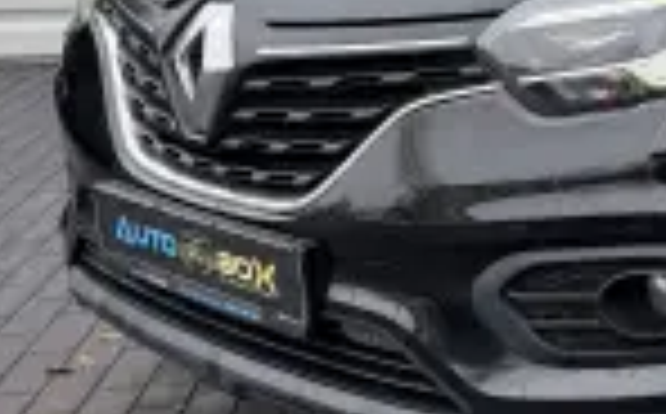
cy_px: 72
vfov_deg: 20.6
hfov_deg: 29.6
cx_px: 742
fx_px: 1124
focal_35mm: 62
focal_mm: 6.76
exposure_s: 1/438
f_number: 1.78
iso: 80
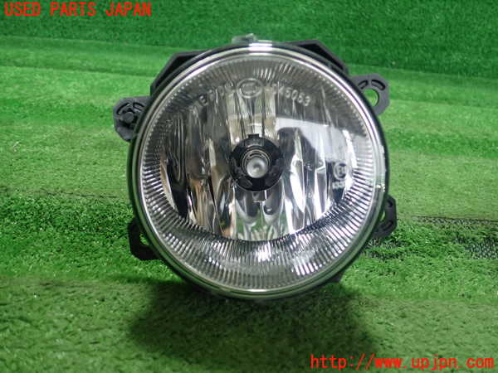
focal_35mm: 30
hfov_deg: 60.0
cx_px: 249
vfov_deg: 46.8
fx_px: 432
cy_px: 186
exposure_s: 1/125
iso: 400
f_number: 2.3
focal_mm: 5.5
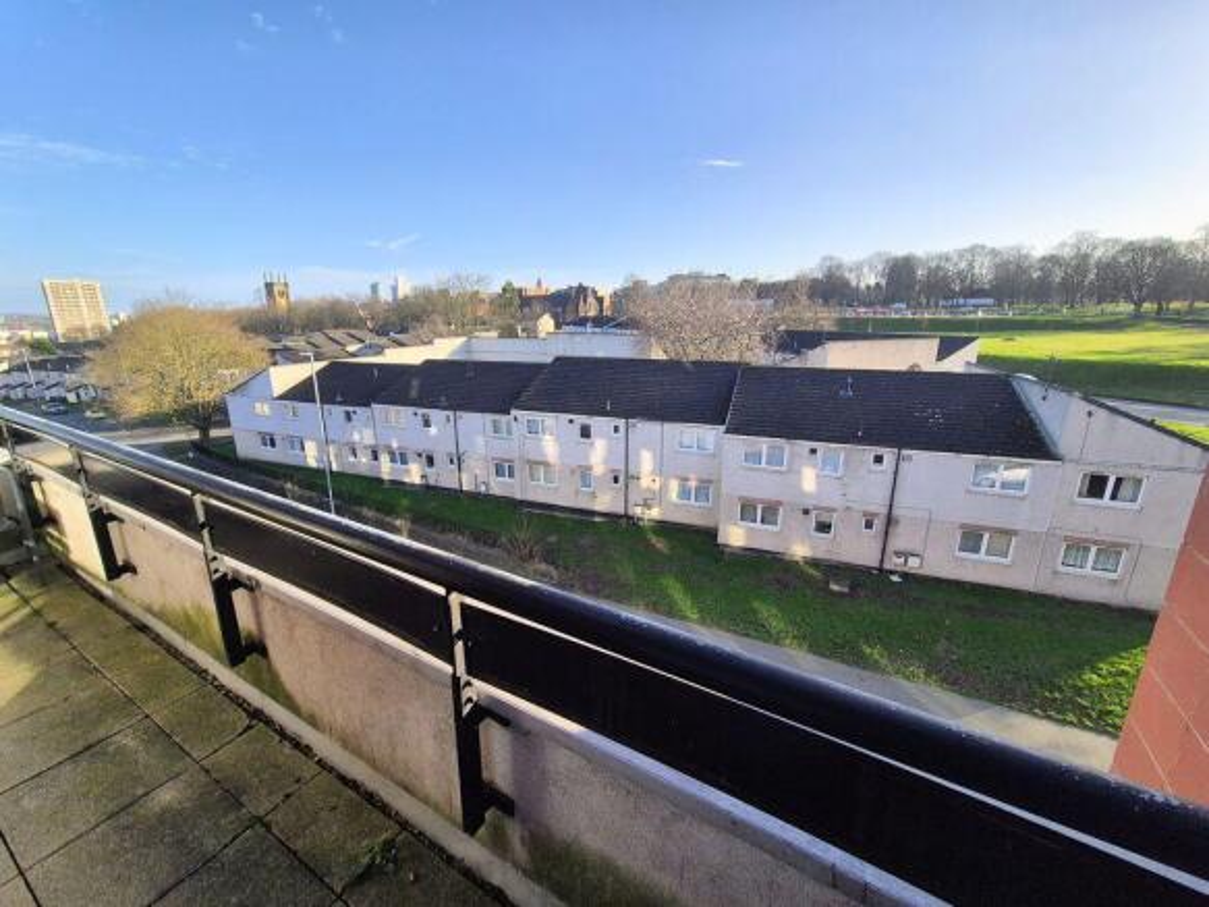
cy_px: 454
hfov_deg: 106.2
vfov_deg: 89.9
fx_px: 454
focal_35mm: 13
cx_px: 604
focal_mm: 2.2
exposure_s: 1/1176
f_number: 2.2
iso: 50
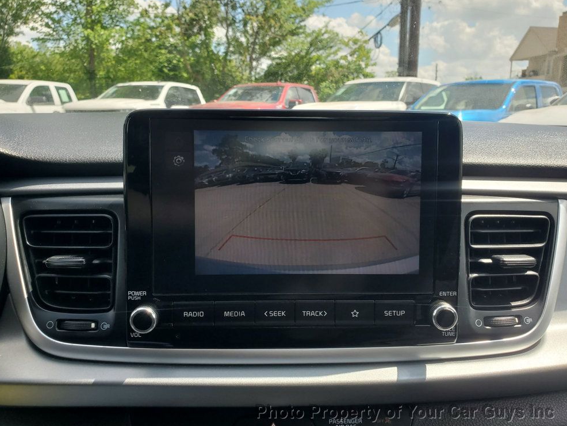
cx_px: 290
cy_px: 210
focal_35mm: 27
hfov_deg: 65.3
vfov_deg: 51.4
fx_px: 442
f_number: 2.4
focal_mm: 4.3
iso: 50
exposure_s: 1/518
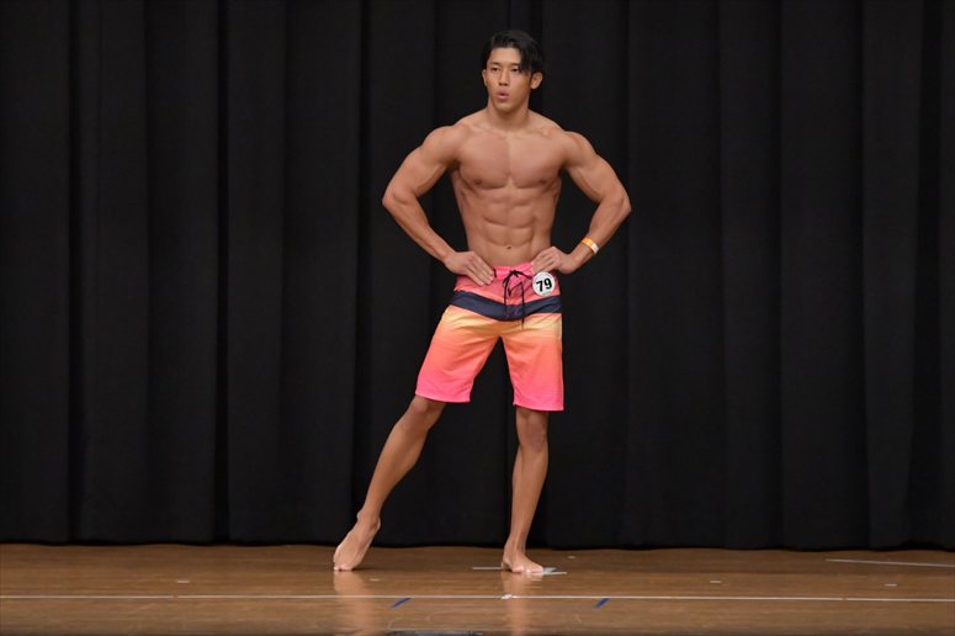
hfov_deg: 8.1
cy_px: 318
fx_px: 6761
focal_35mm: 255
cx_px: 478
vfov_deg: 5.4
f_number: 5.6
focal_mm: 170
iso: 6400
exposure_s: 1/400
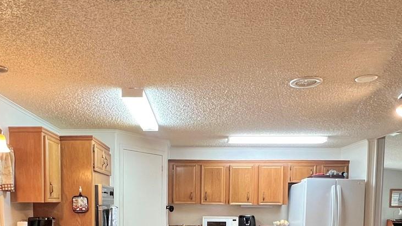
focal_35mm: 31
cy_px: 223
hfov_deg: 62.2
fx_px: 330
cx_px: 167
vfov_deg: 34.5
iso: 200
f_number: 1.8
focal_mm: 1.57
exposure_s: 1/60
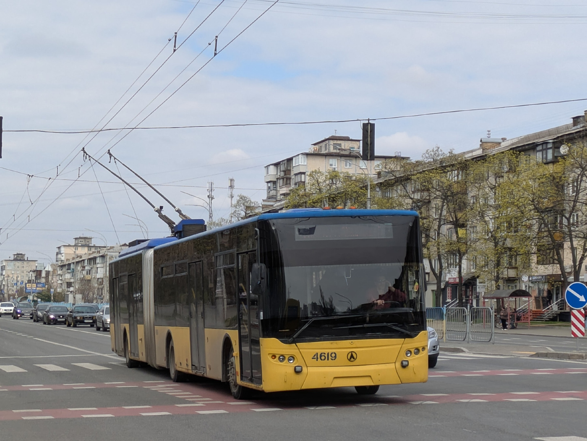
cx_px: 294
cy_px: 220
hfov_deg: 37.5
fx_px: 865
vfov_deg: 28.6
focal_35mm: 51
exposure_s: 1/1686
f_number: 1.89
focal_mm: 5.43
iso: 45
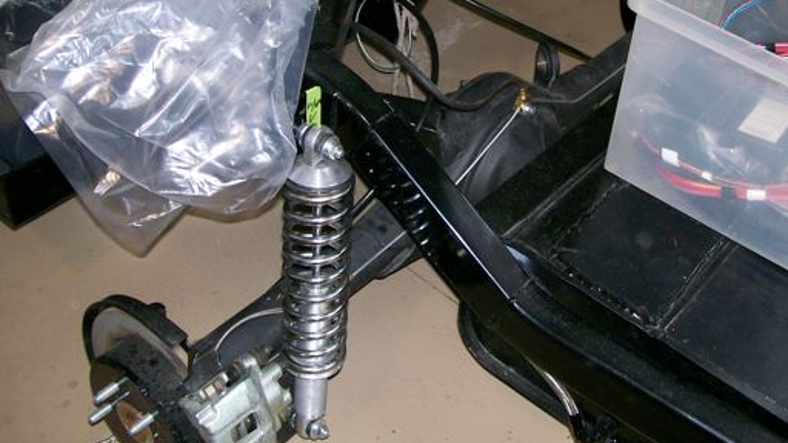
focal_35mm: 49
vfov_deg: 24.3
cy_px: 140
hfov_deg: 41.9
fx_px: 1024
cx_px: 480
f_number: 2.7
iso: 80
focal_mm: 6
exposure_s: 1/64
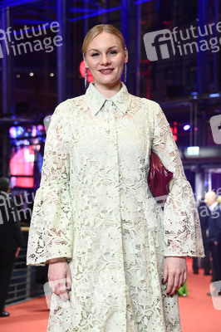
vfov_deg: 22.6
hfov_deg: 15.2
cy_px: 166
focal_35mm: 90
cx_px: 110
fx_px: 830
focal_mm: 90
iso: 5000
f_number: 5.6
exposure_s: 1/200
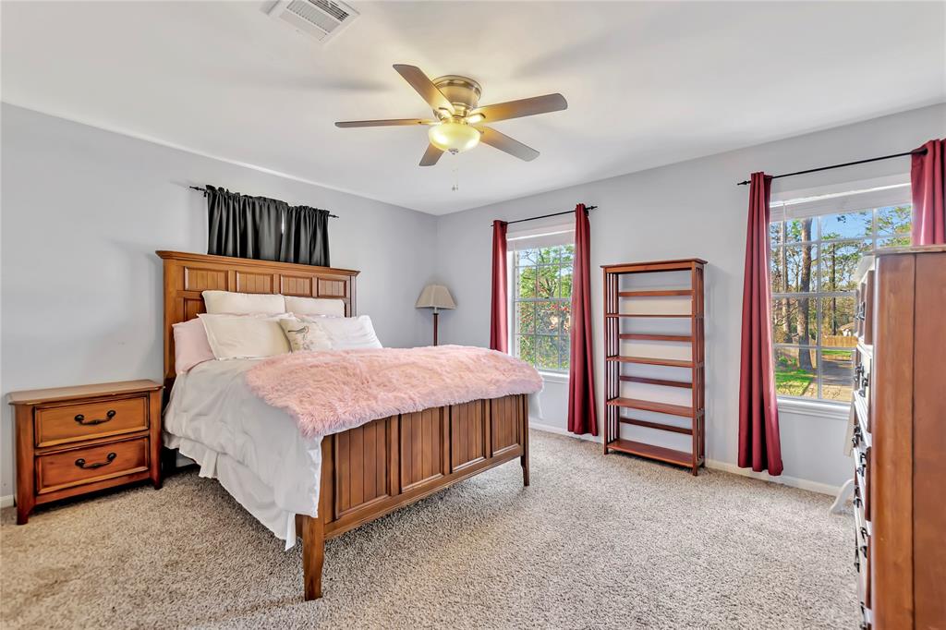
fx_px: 394
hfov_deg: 100.4
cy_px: 315
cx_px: 473
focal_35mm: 15
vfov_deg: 77.3
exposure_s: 1/10
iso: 100
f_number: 5.6
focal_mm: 10
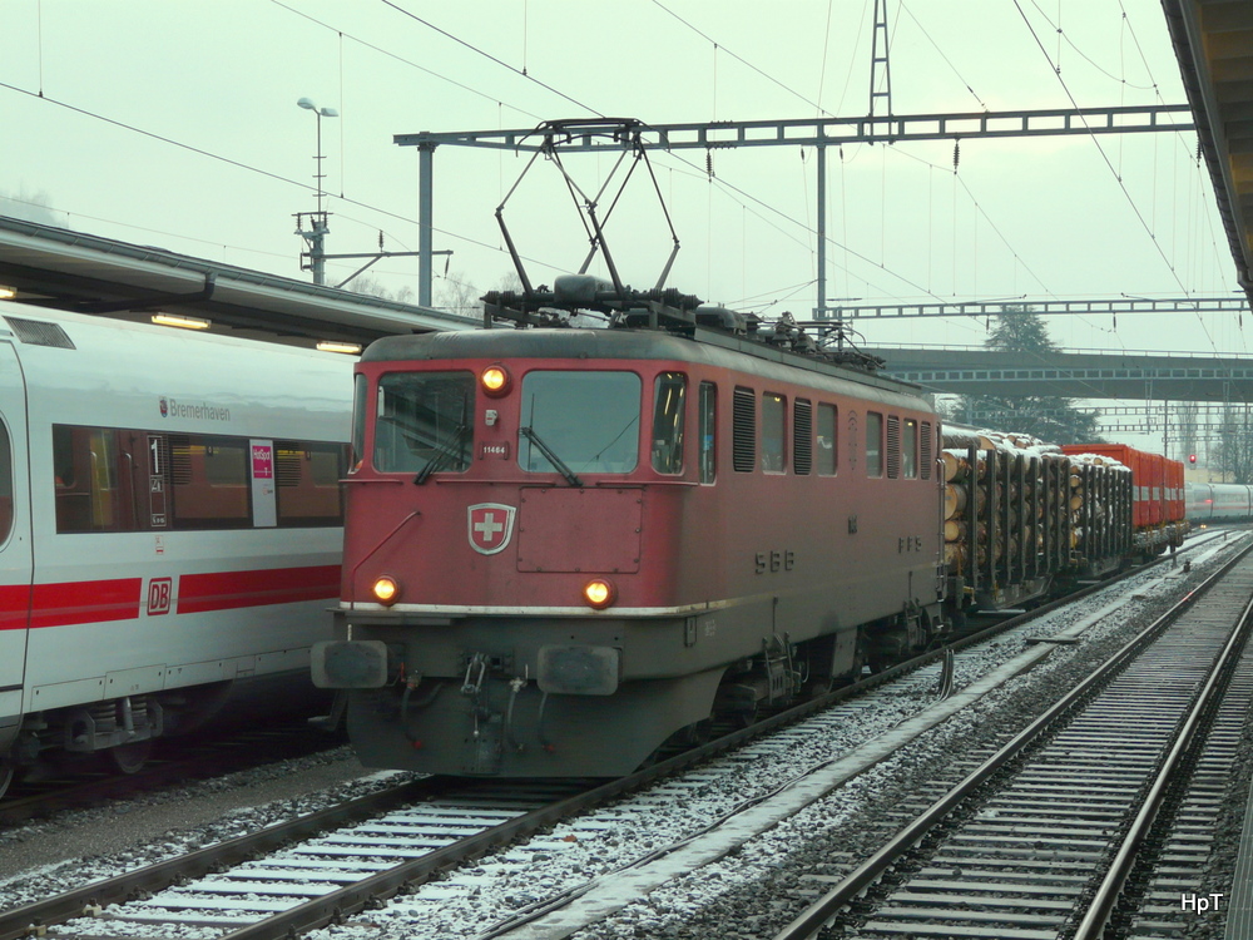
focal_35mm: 73
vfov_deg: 20.2
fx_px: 2642
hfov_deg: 26.7
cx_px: 626
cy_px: 470
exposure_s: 1/50
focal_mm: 12
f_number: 3.2
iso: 125
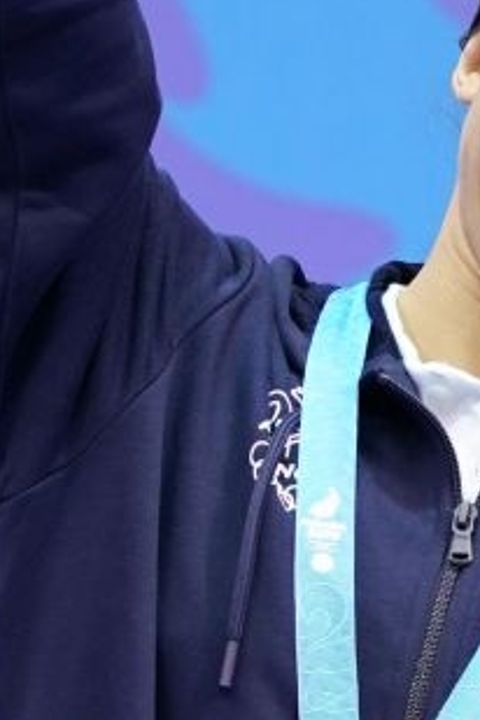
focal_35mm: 2332
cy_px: 431
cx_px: 347
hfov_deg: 0.6
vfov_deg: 0.9
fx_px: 46636
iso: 1250
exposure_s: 1/500
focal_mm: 400
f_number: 2.8
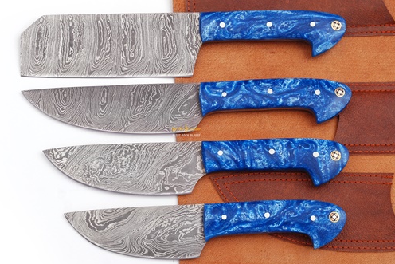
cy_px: 130
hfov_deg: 27.5
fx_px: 807
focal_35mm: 74
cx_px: 186
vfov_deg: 18.5
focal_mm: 45
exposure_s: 1/125
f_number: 7.1
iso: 320
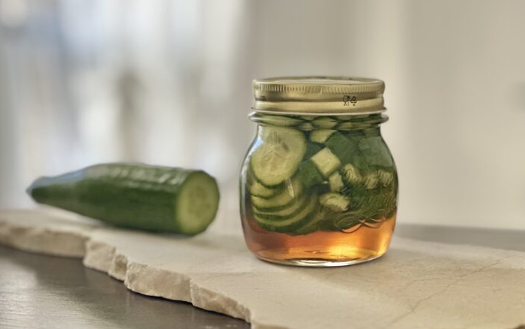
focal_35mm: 83
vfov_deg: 15.7
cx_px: 260
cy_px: 171
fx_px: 1188
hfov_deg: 24.9
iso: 200
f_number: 2.8
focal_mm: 9
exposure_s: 1/121
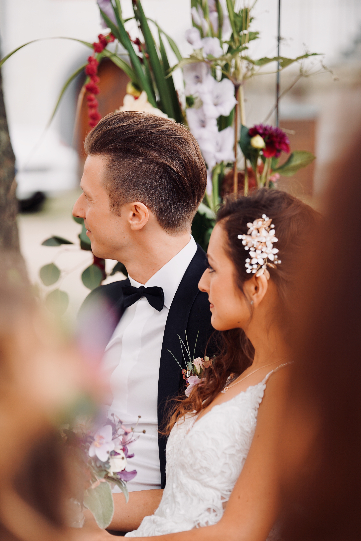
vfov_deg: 15.8
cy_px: 270
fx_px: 1955
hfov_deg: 10.5
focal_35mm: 130
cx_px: 180
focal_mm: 130
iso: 125
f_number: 4
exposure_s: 1/160
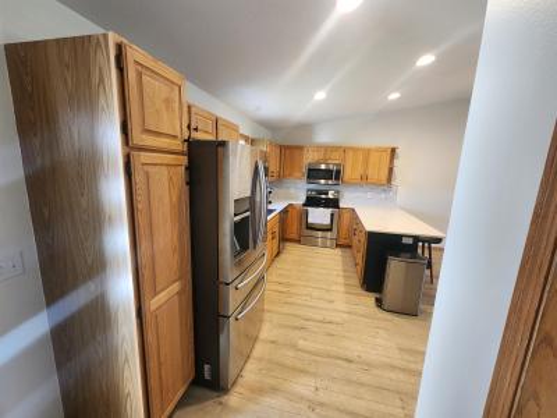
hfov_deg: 106.2
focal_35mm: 13
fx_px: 209
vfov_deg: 89.9
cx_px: 278
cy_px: 209
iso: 400
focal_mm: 2.2
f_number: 2.2
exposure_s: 1/60
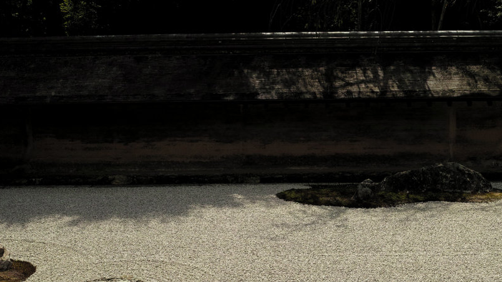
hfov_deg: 34.8
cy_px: 192
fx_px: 799
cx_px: 287
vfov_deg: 20.0
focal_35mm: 60
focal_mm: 30
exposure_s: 1/500
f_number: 9
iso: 200
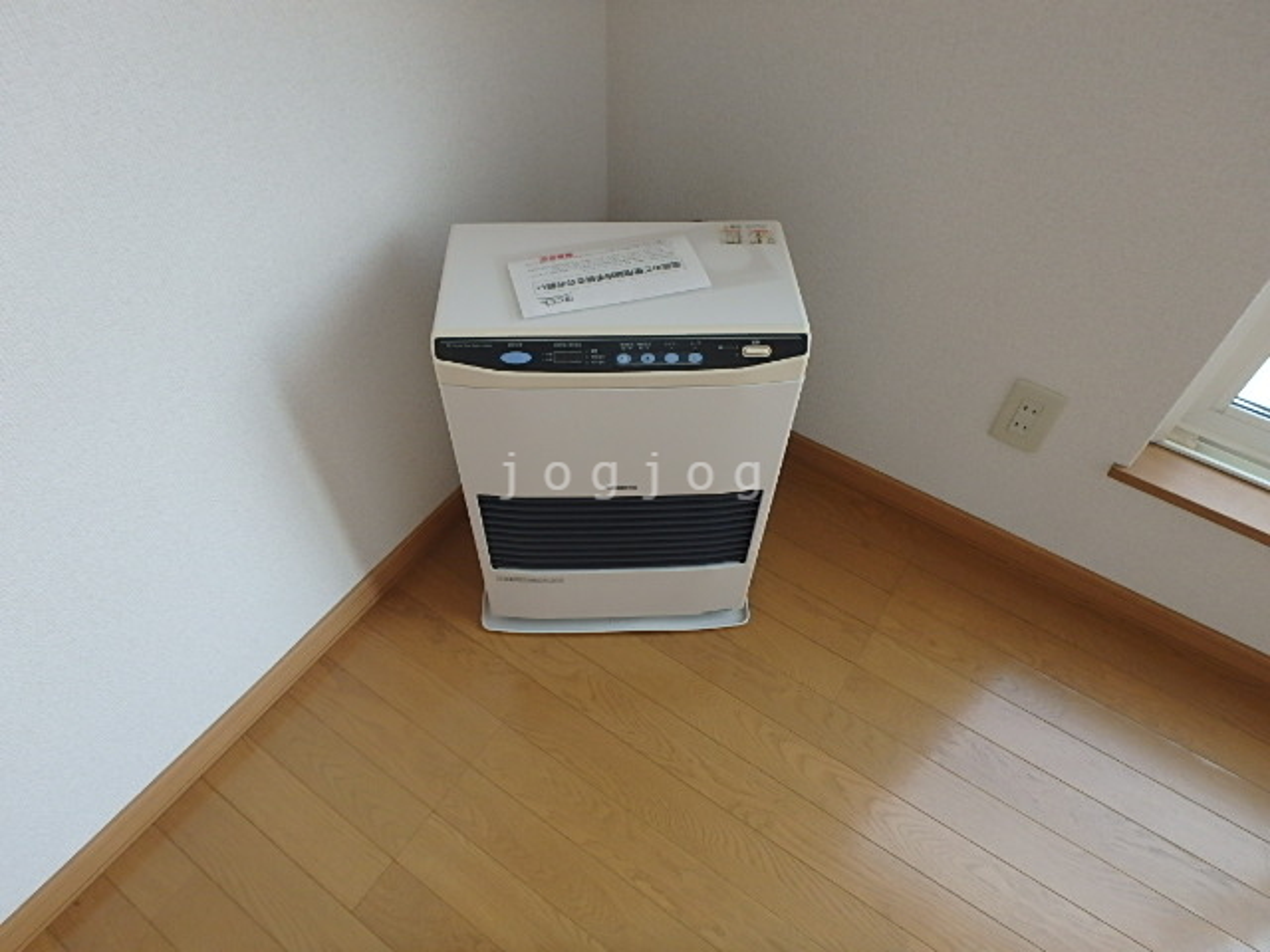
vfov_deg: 63.4
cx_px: 635
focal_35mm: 21
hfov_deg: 79.0
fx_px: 770
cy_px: 476
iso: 200
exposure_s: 1/60
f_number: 3.5
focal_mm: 3.7
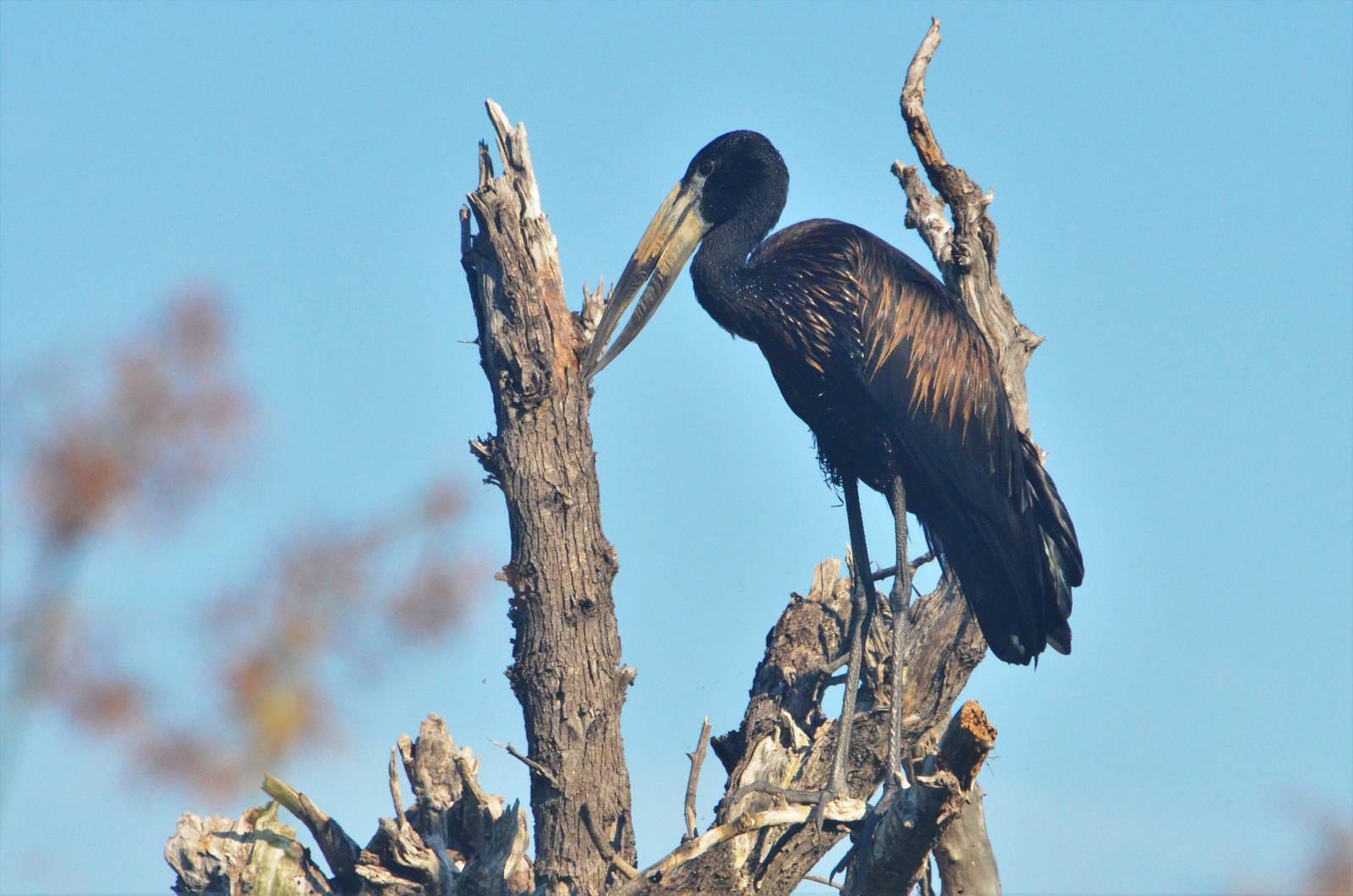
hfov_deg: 5.1
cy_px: 448
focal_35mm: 405
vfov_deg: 3.4
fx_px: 15191
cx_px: 676
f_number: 13
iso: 2500
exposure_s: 1/2500
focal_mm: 270
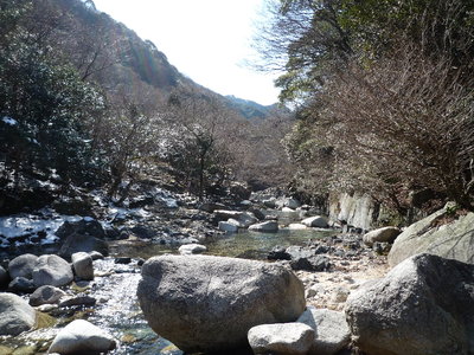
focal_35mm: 25
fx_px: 342
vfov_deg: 54.9
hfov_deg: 69.4
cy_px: 178
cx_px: 237
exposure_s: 1/640
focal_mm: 4.4
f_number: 3.2
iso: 100
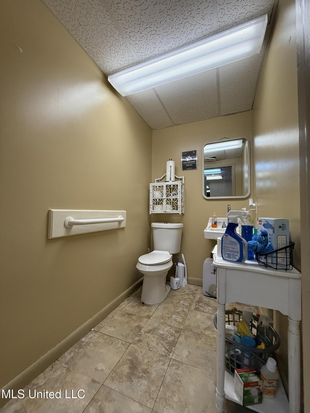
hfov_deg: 85.7
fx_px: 167
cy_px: 206
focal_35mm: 14
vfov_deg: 102.1
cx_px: 155
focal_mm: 2.22
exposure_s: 1/120
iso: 250
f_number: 2.2
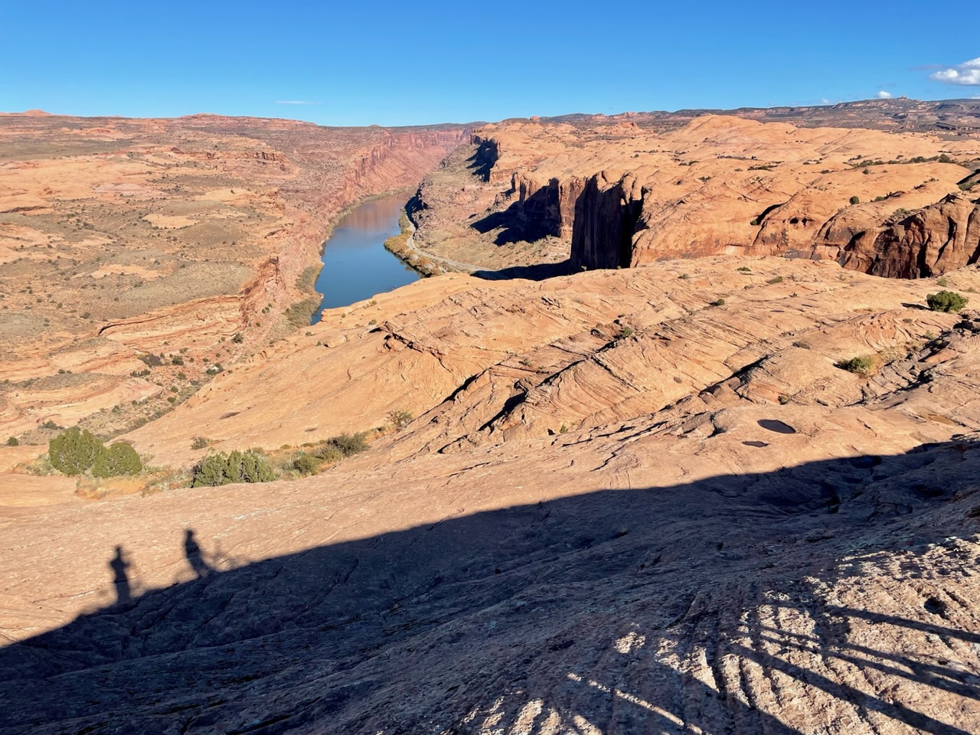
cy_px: 368
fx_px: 736
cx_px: 490
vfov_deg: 53.1
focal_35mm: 26
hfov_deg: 67.3
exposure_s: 1/4292
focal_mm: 4.2
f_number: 1.6
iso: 32
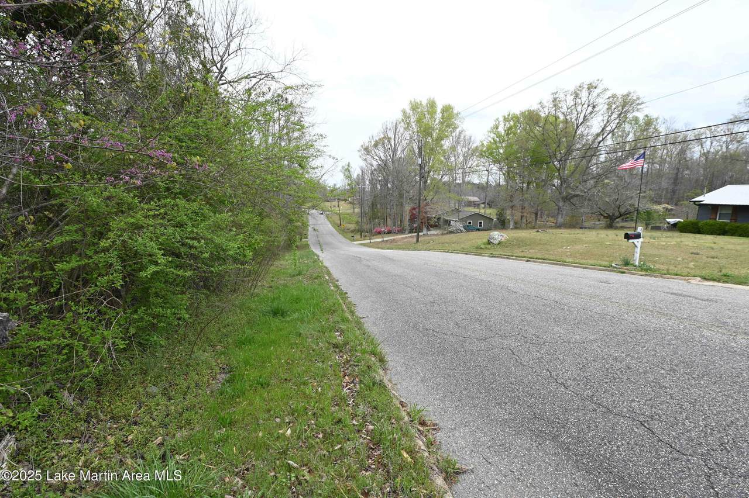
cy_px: 249
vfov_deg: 73.7
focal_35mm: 16
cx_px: 374
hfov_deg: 96.8
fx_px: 333
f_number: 7.1
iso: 200
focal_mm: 16
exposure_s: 1/200
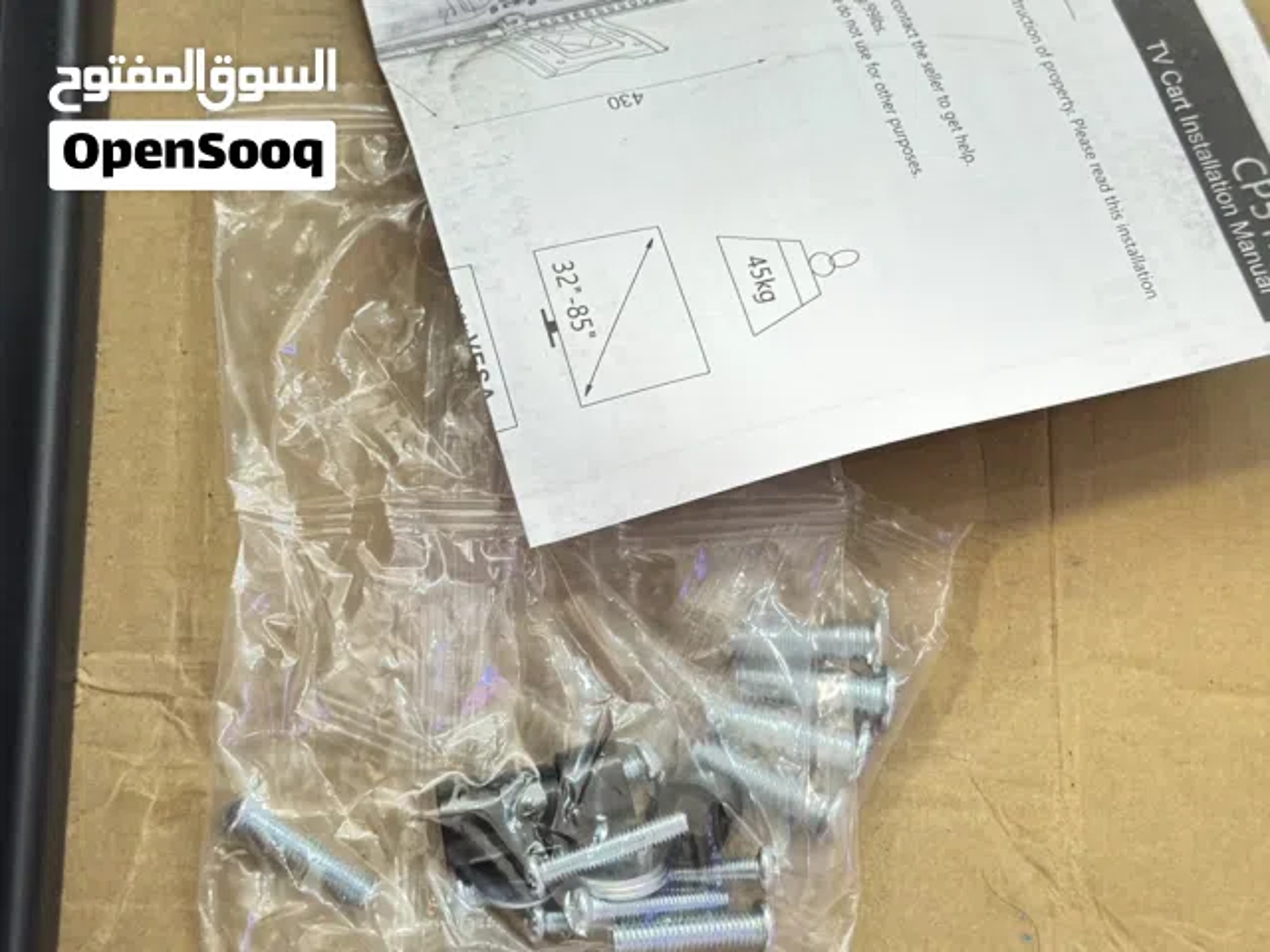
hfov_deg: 52.6
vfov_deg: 40.7
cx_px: 635
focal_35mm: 35
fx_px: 1284
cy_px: 476
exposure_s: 1/44
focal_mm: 6.76
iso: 400
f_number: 1.78
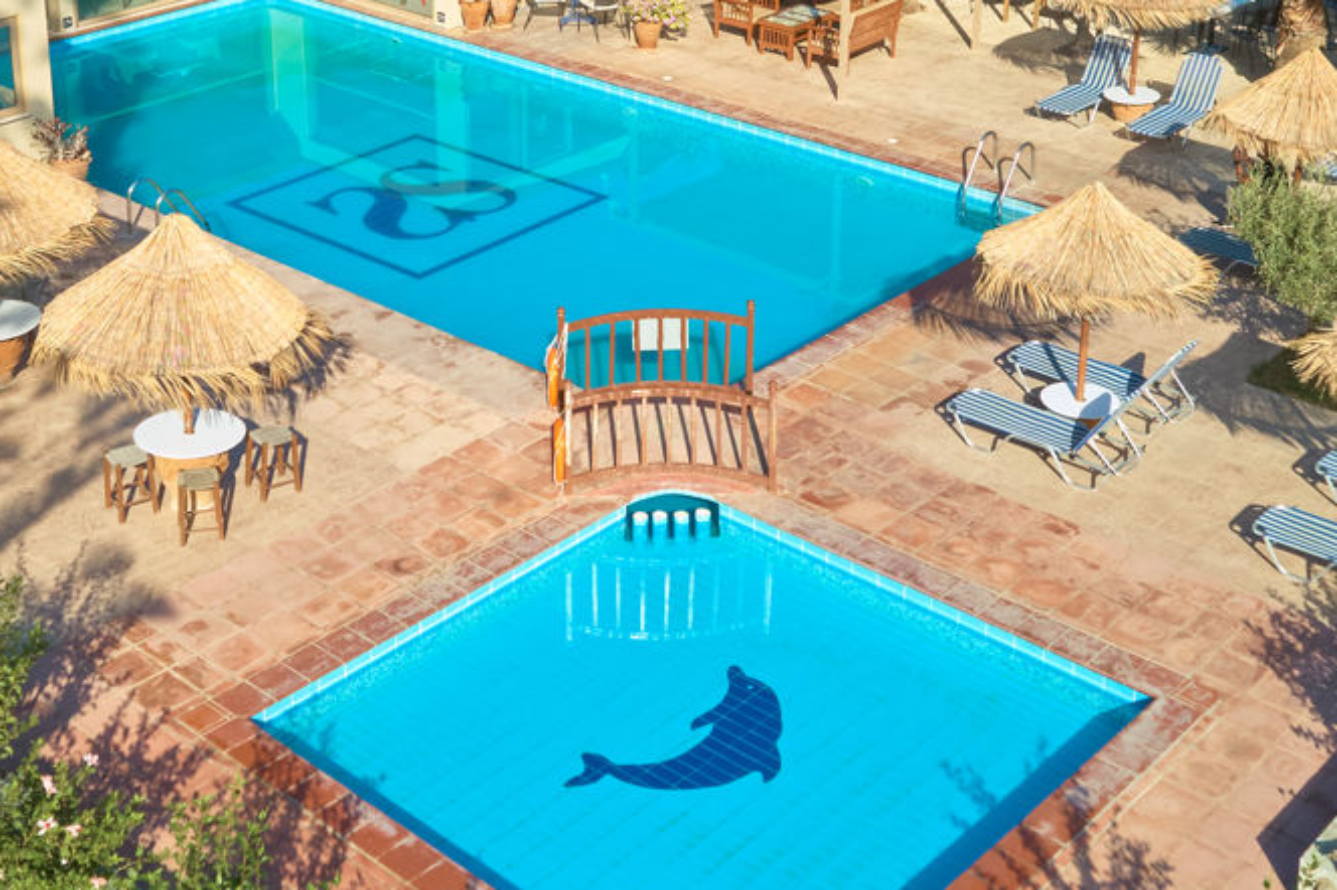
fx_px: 1967
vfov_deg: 24.7
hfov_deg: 37.5
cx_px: 584
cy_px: 68
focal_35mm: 53
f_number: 2.8
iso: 110
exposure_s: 1/1500
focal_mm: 8.4
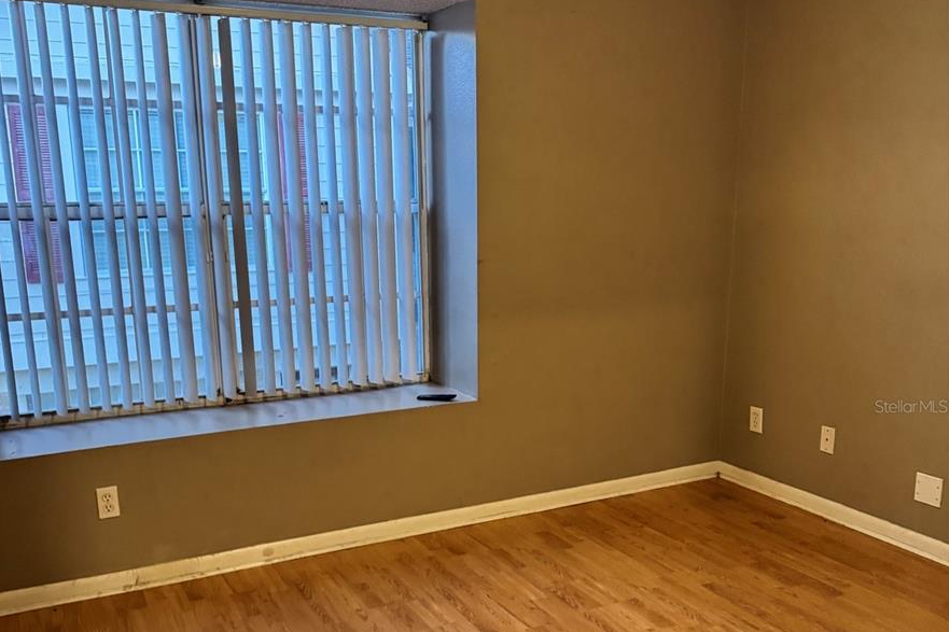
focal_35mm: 34
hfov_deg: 55.8
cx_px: 466
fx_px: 896
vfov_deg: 38.5
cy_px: 406
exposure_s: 1/60
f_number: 1.78
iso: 500
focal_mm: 6.76
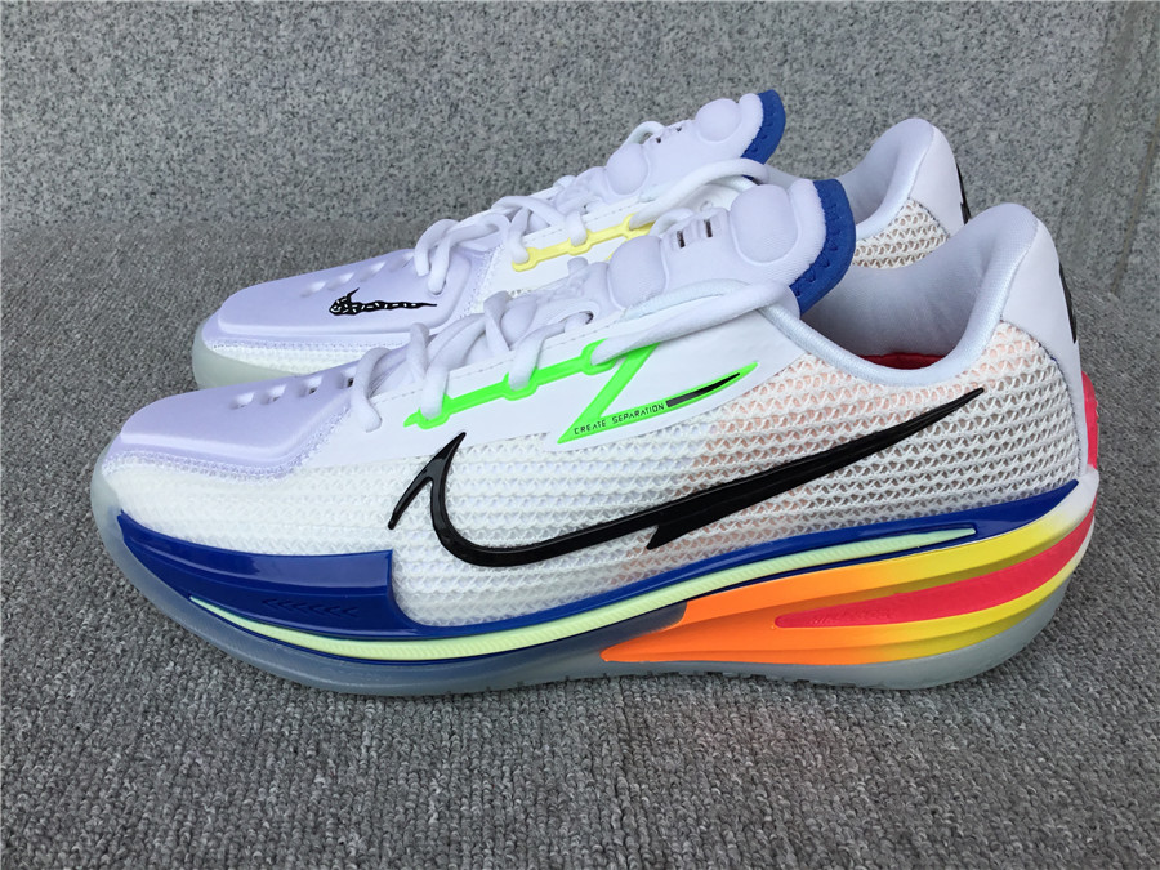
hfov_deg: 58.4
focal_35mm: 31
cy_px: 435
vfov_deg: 45.4
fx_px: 1039
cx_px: 580
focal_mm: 3.3
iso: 25
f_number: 2.4
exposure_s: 1/662
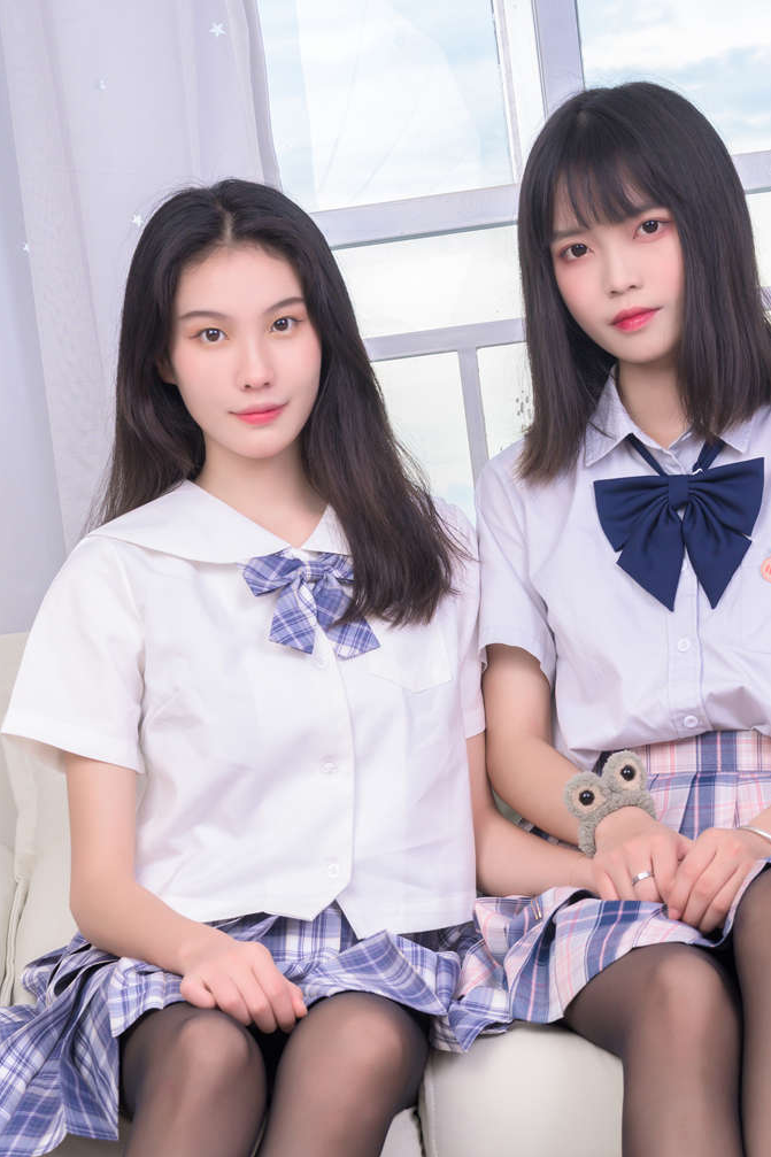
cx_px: 439
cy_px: 841
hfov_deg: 16.2
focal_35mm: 84
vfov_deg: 24.0
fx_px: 2699
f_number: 8
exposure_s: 1/160
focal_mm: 47
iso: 400
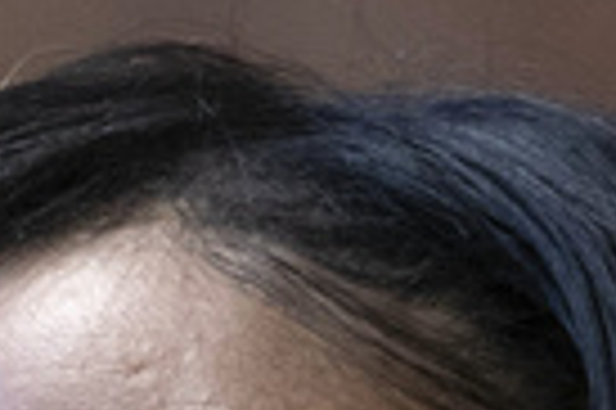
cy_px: 1412
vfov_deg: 2.1
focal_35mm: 643
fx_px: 10989
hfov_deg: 3.2
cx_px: 220
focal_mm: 86
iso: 2500
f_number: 3.2
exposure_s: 1/400
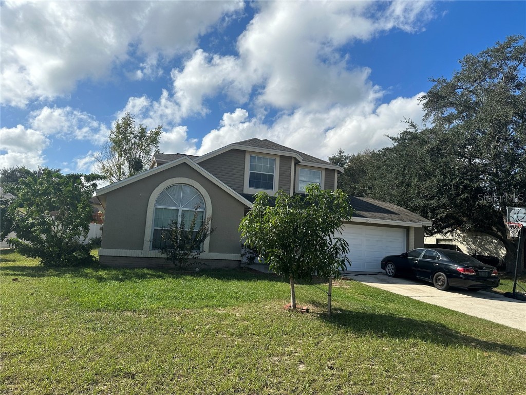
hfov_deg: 71.6
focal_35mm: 24
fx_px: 365
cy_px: 198
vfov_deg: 56.8
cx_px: 263
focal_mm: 6.86
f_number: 1.78
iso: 80
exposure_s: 1/6623
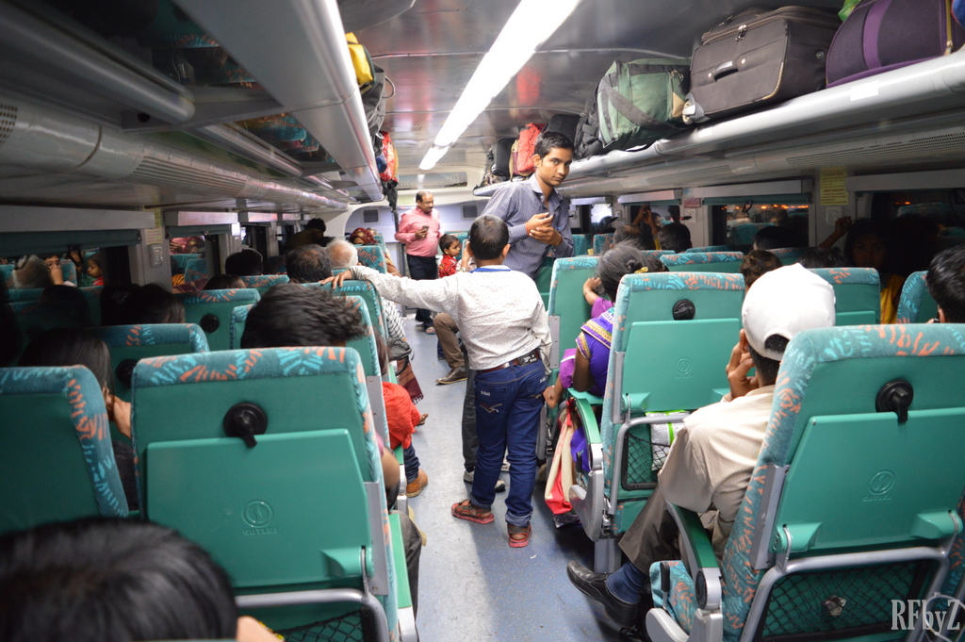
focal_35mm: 27
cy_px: 321
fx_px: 723
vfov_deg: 47.9
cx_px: 482
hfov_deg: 67.4
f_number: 3.5
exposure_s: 1/15
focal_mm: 18
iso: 900
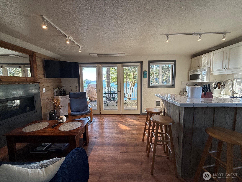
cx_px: 121
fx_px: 98
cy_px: 91
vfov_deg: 85.7
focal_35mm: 14
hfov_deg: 102.1
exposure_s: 1/120
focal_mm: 2.22
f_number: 2.2
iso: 64
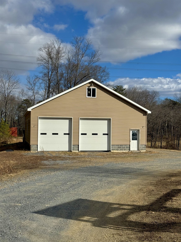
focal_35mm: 48
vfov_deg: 39.7
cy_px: 121
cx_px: 90
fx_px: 335
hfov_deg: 30.3
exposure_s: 1/8772
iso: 64
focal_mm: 6.76
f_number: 1.78
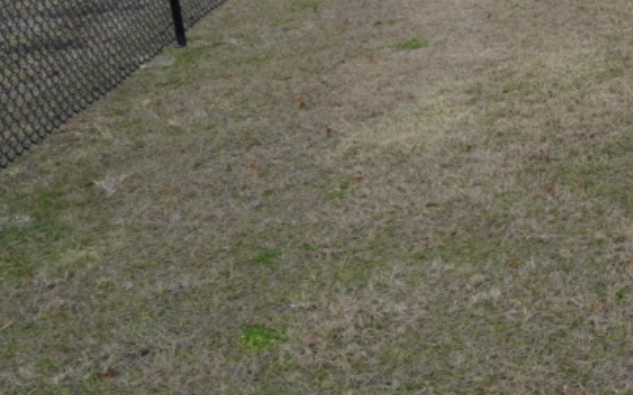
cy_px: 61
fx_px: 1052
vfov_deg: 21.0
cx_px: 1139
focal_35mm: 61
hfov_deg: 21.6
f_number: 9
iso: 125
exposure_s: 1/160
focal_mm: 10
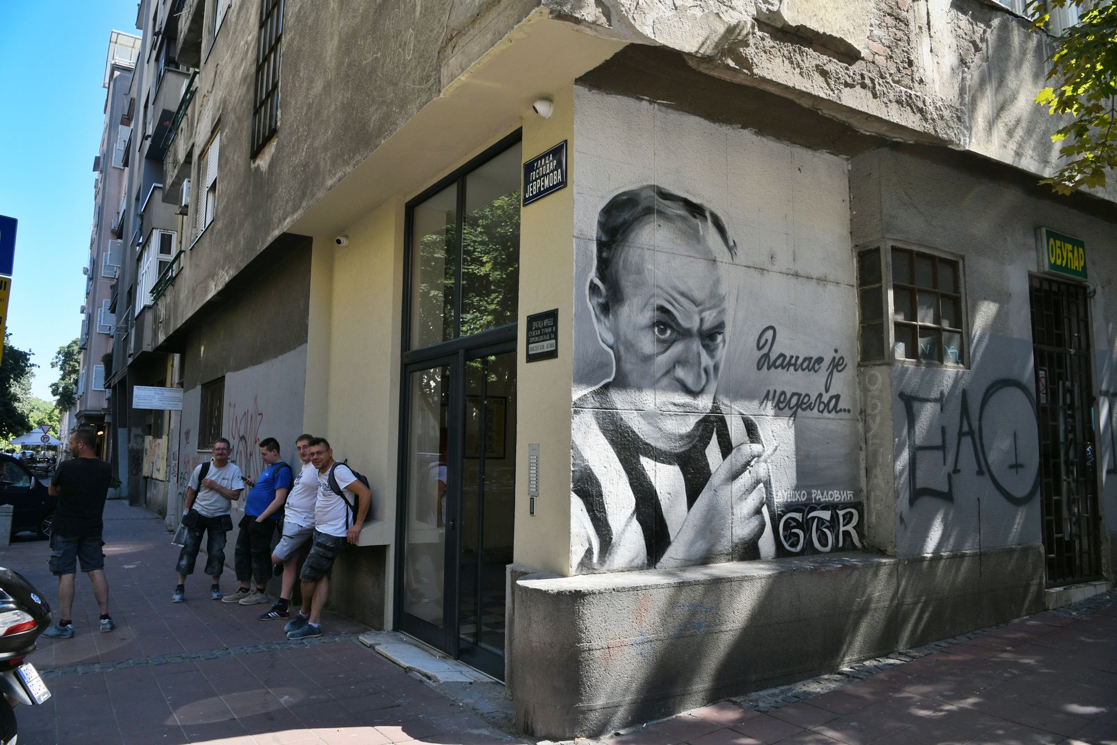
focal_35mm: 24
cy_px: 372
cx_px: 558
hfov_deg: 73.7
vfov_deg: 53.1
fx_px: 745
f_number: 10
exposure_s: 1/250
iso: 320
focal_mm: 24
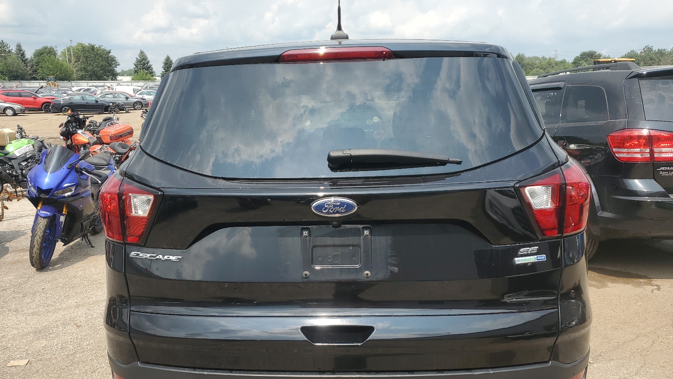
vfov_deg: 39.8
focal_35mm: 29
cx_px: 332
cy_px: 247
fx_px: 517
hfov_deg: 66.1
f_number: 1.5
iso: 50
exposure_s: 1/2500
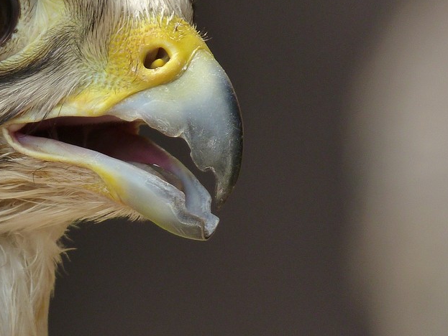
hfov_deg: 1.4
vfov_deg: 1.1
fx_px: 17948
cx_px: -51
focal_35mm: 1386
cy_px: 34
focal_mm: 108
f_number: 5.2
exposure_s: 1/80
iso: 125
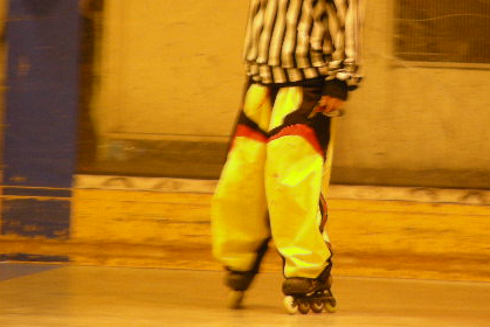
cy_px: 56
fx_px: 8213
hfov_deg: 3.4
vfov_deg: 2.3
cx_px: 350
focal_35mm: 603
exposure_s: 1/15.6
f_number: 3.5
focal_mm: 63.3
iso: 200
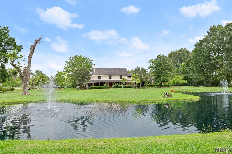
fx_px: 164
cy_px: 77
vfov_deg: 50.3
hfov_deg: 70.5
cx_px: 116
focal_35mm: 26
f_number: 7.1
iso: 400
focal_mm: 25.5
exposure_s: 1/500
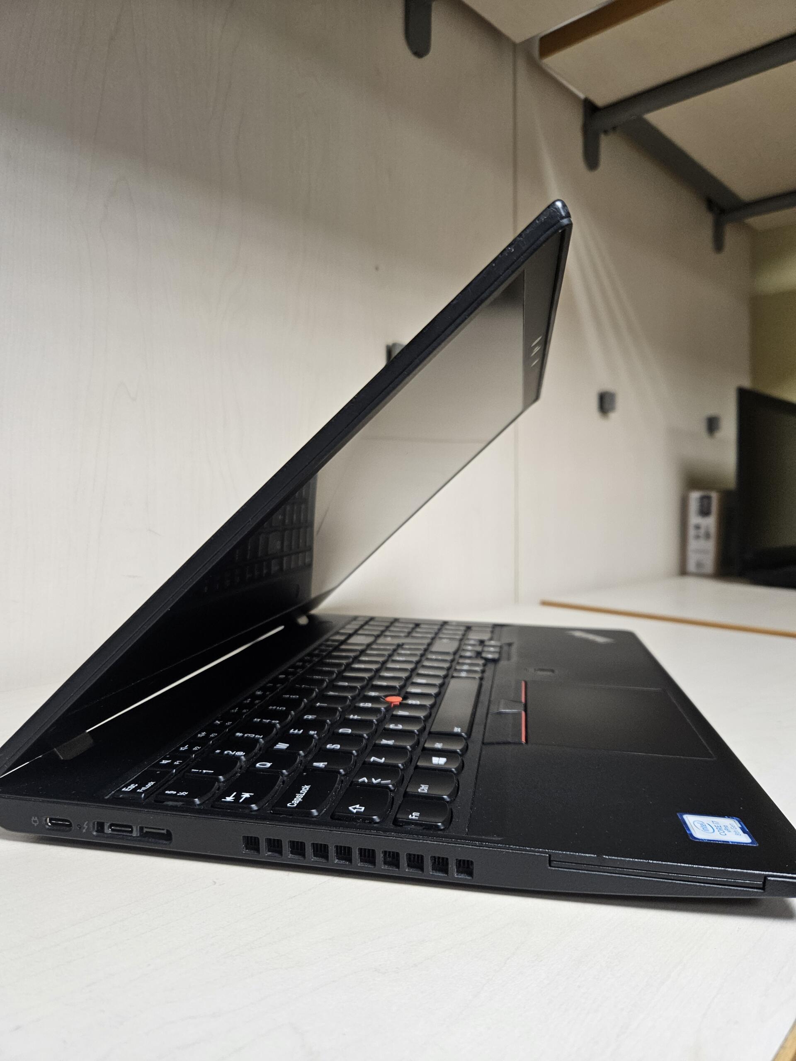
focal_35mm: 23
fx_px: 705
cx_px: 398
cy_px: 530
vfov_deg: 73.9
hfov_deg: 58.9
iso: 320
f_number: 1.8
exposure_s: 1/100
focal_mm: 5.4
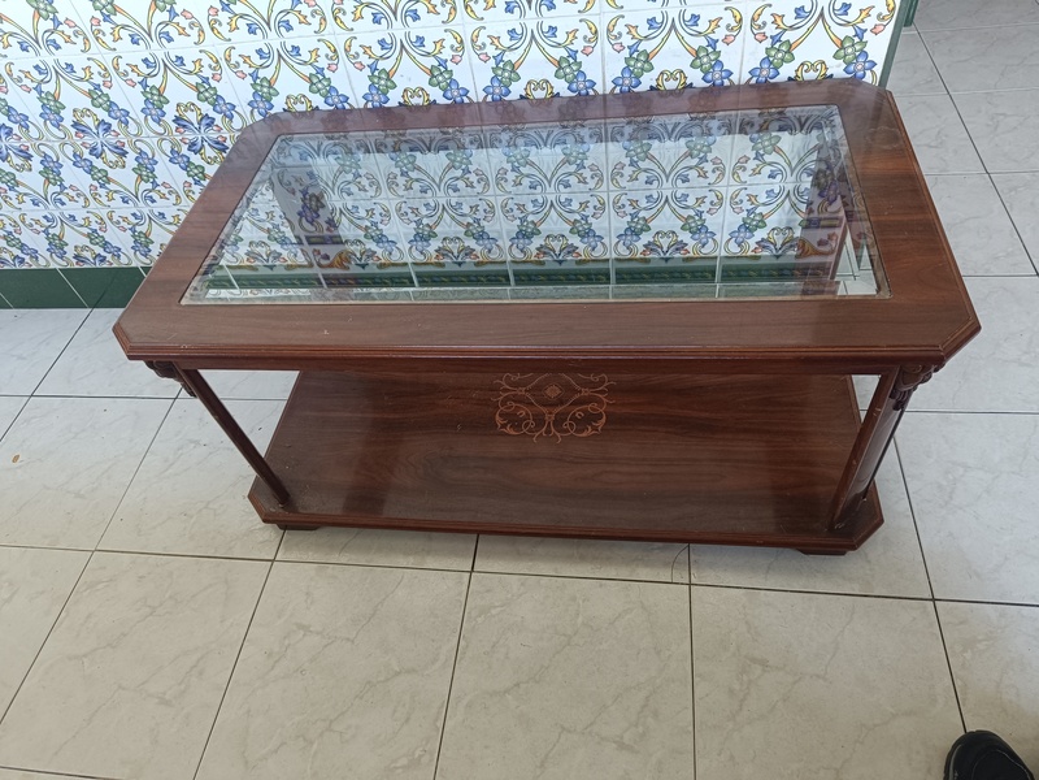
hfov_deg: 71.6
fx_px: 720
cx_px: 520
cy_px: 390
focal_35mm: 24
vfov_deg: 56.8
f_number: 1.88
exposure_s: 1/101
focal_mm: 5.59
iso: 449
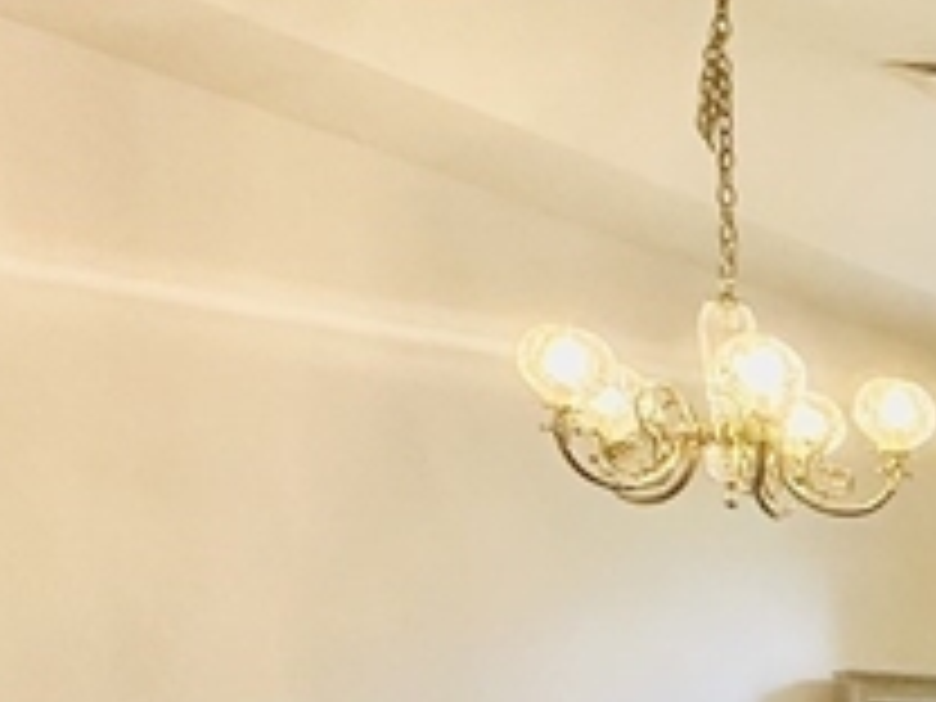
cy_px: 904
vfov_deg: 19.7
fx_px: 1866
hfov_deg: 17.3
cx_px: 2002
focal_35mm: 69
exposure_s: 1/120
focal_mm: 2.22
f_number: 2.2
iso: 200
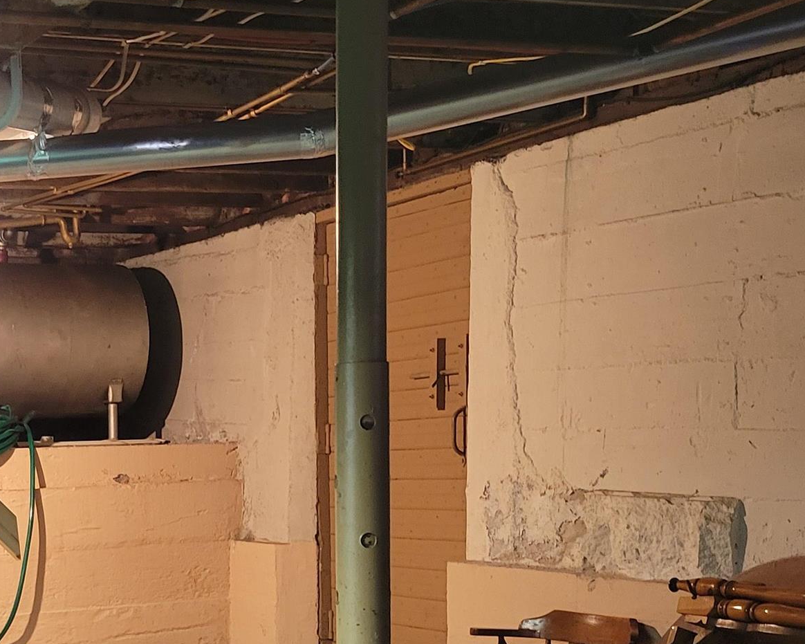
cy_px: 668
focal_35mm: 67
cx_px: 3
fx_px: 1596
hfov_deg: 26.8
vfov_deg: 21.8
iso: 400
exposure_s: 1/40
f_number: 1.8
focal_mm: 5.4
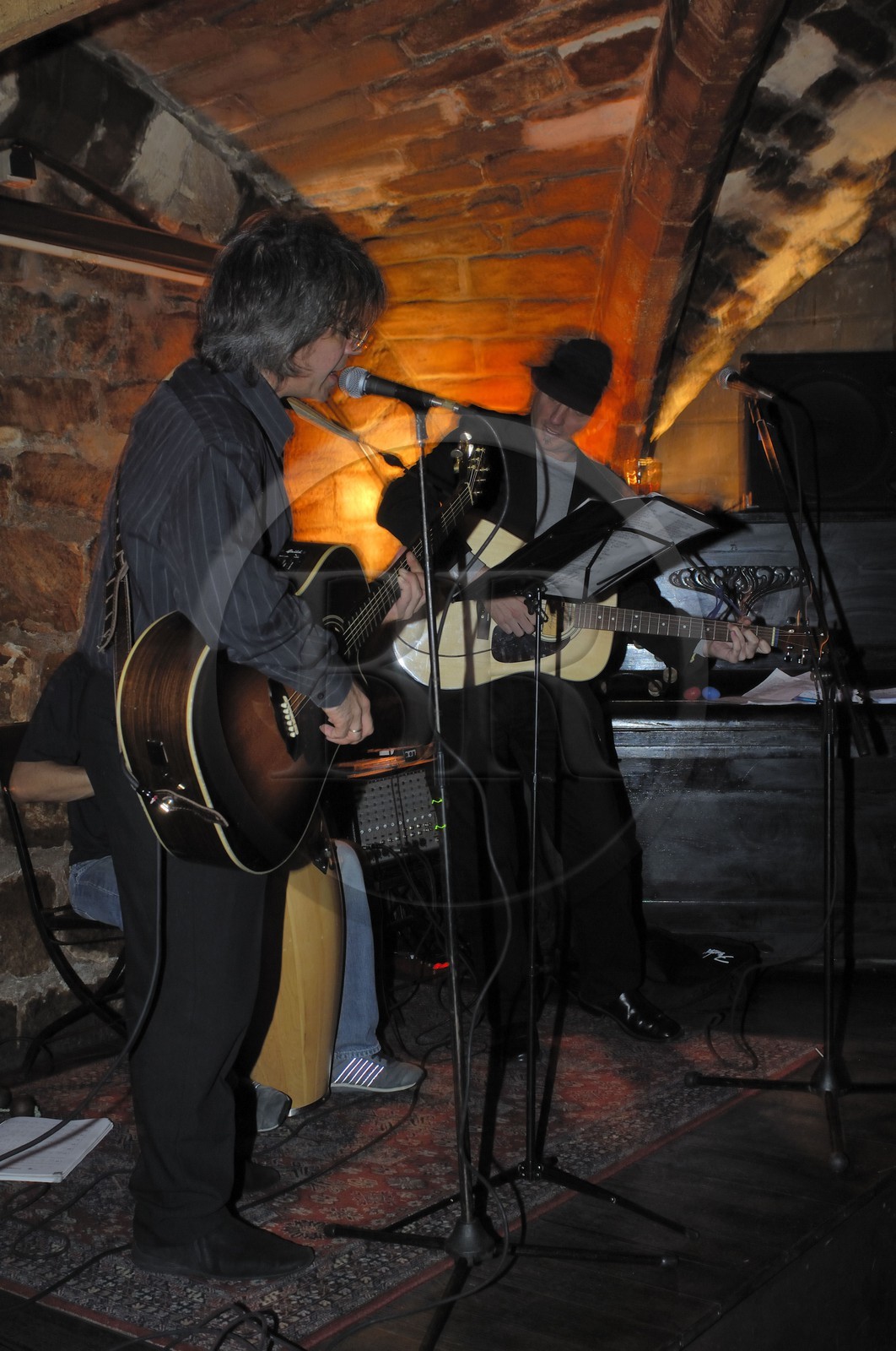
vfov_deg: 46.5
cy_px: 676
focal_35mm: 42
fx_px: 1573
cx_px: 448
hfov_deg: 31.8
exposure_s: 1/2.5
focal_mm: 28
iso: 100
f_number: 5.6
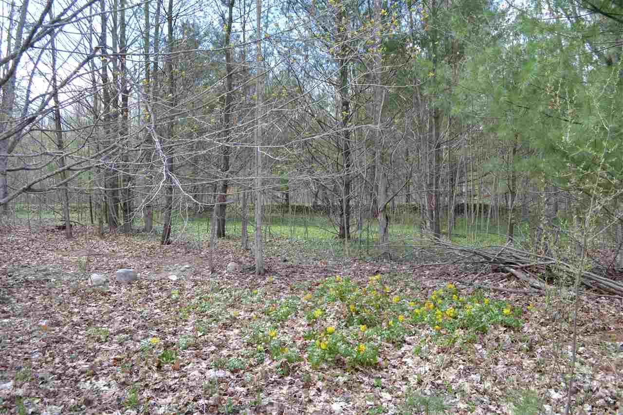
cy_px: 208
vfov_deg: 47.9
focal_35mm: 27
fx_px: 467
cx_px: 312
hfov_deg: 67.4
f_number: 5.6
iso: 100
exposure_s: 1/125
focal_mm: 18
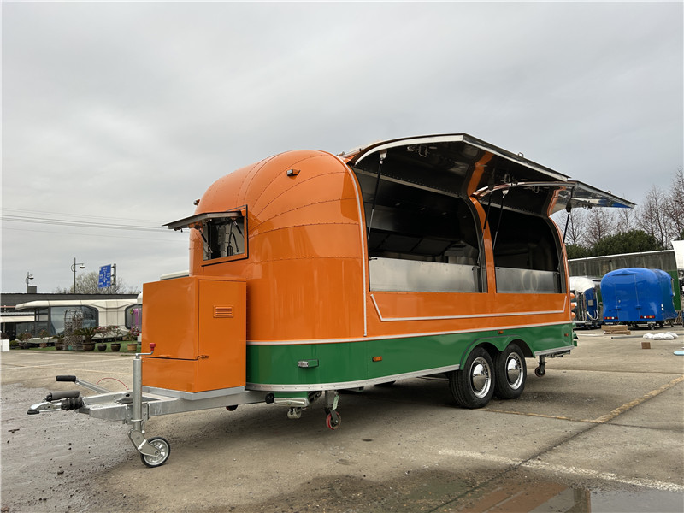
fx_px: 514
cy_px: 256
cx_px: 342
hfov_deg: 67.3
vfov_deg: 53.1
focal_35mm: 26
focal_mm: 5.7
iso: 32
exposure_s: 1/121
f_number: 1.5
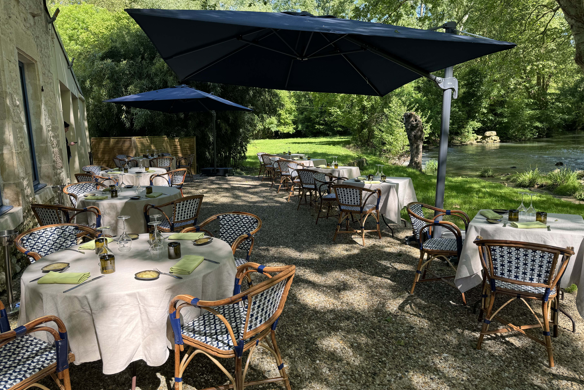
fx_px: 406
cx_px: 292
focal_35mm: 25
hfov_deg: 71.5
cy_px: 185
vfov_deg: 51.3
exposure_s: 1/539
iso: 80
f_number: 1.78
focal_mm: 6.76
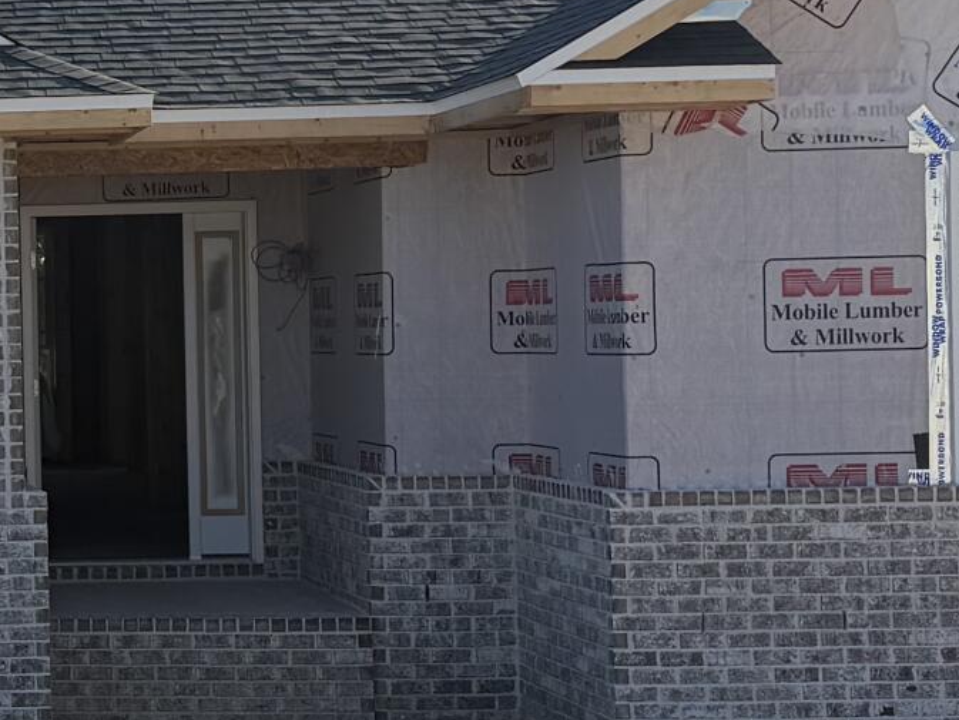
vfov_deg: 13.8
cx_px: -382
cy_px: 334
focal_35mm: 107
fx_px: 2965
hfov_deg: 17.0
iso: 80
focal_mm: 6.76
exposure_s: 1/3953
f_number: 1.78
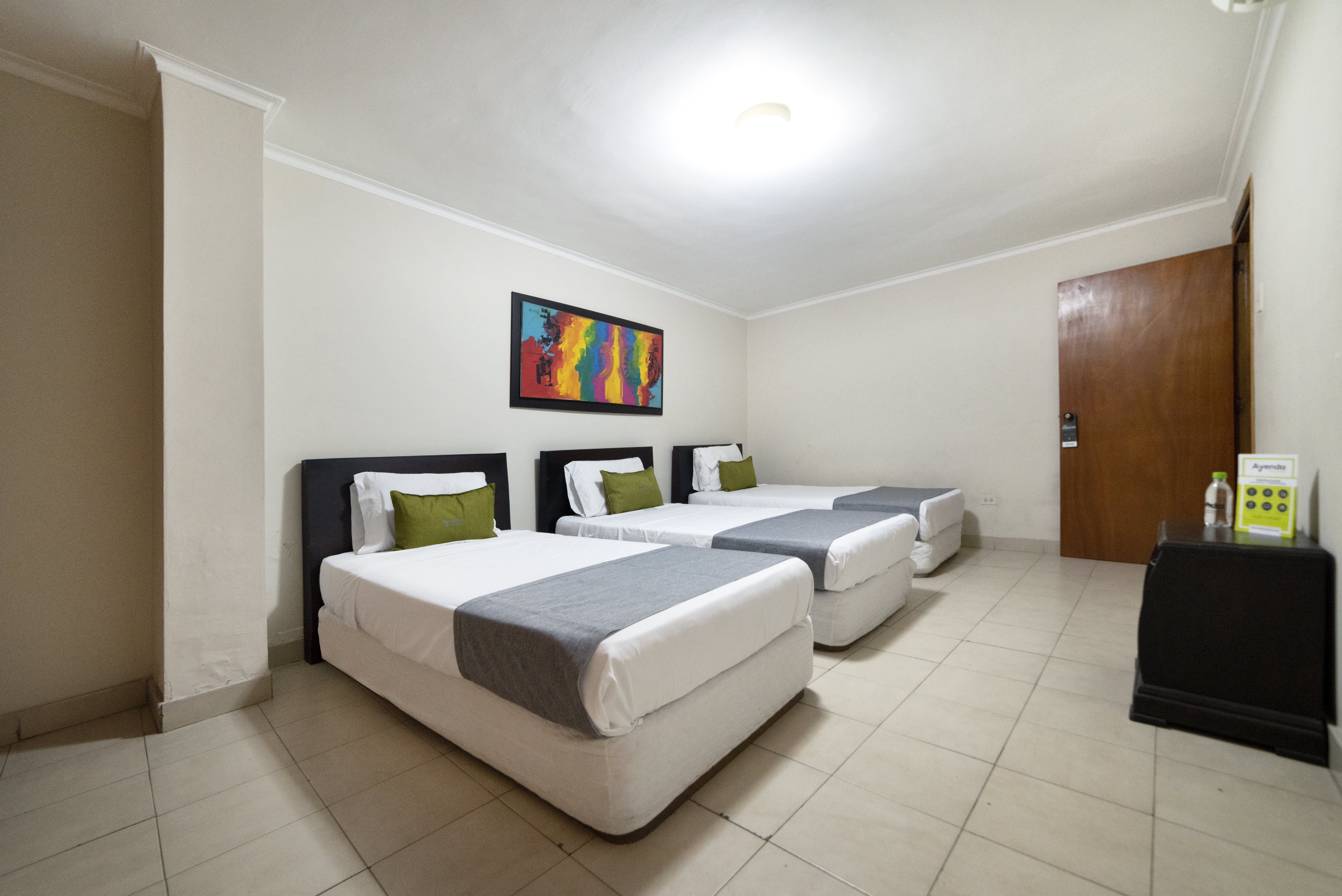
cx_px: 671
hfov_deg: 104.2
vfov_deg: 81.3
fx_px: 522
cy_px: 448
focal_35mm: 14
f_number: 5.6
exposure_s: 1/15
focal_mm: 14
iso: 2000
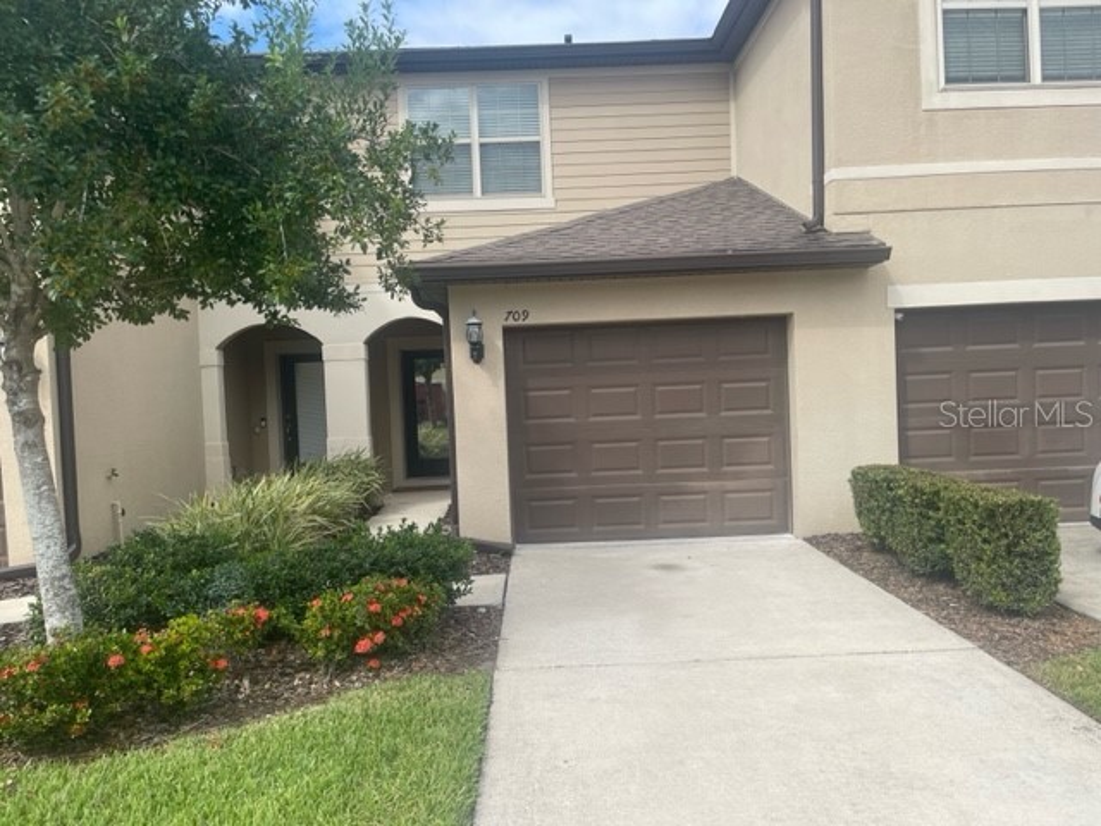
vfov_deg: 53.1
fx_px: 827
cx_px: 550
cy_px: 413
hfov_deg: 67.3
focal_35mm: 26
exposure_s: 1/2786
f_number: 1.6
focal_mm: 5.1
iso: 32
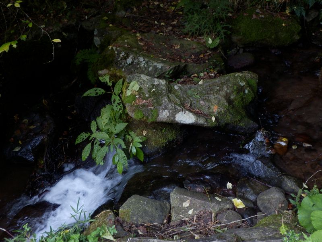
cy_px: 121
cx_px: 161
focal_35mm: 42
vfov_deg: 34.3
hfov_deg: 44.8
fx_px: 391
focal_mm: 7.4
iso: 125
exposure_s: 1/40
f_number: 4
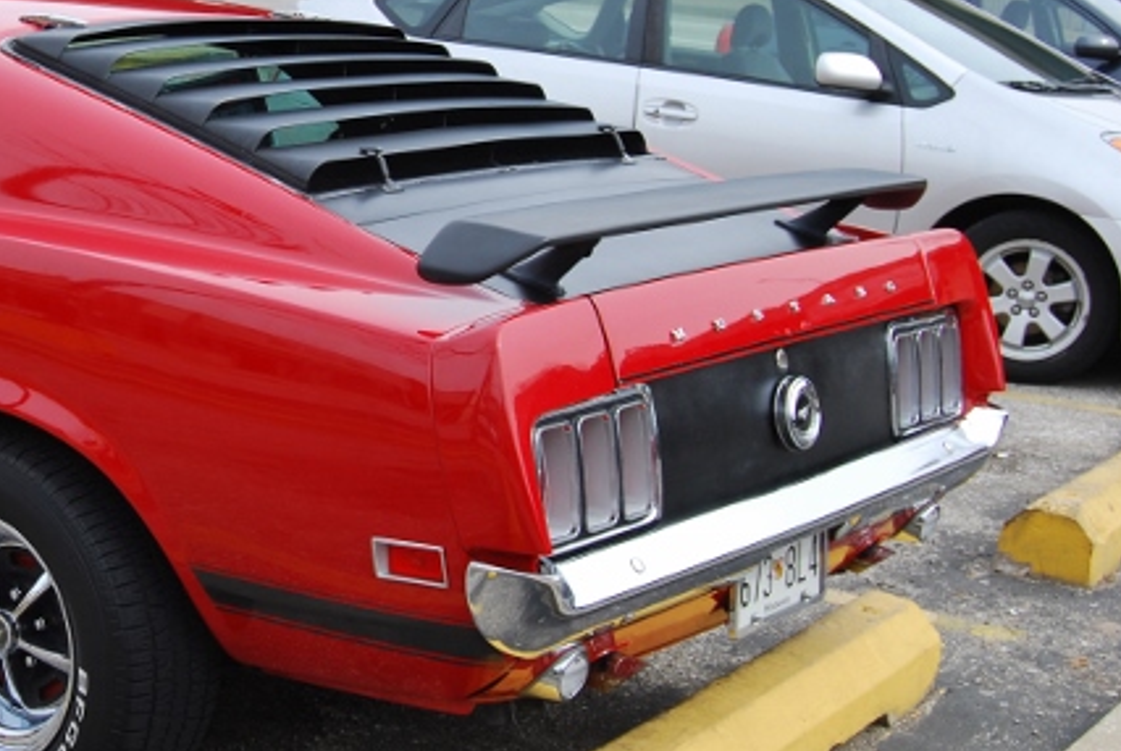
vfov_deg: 18.6
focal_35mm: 73
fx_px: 2276
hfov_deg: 26.7
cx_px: 105
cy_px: 205
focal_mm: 26
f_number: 8
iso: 200
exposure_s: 1/250
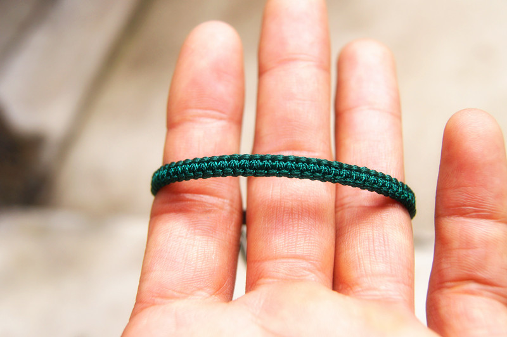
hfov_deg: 43.6
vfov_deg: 29.8
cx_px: 254
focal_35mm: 45
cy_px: 168
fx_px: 633
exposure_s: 1/500
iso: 200
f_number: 5.6
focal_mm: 30
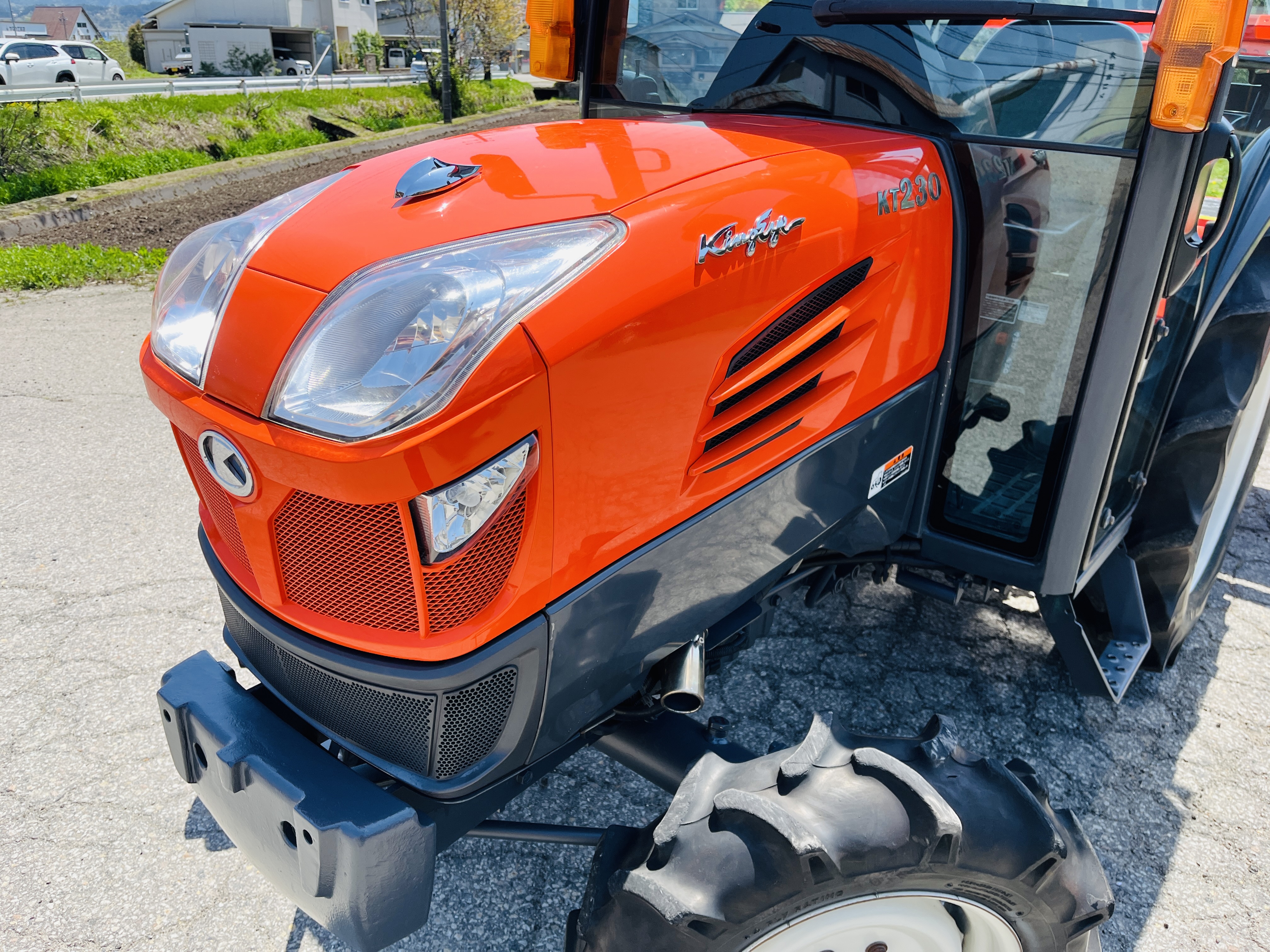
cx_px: 635
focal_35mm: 26
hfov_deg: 67.3
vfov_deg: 53.1
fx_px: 954
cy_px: 476
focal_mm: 5.1
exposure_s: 1/1477
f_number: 1.6
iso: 50
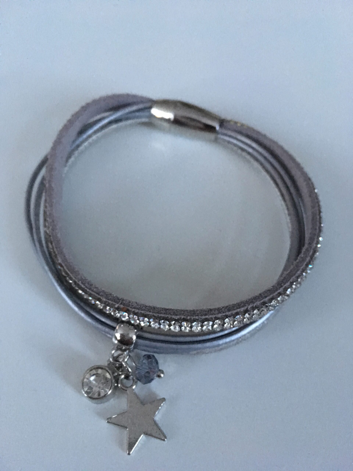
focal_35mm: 29
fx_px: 394
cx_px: 176
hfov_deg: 48.2
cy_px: 236
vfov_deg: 61.7
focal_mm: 4.15
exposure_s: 1/17
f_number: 2.2
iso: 320
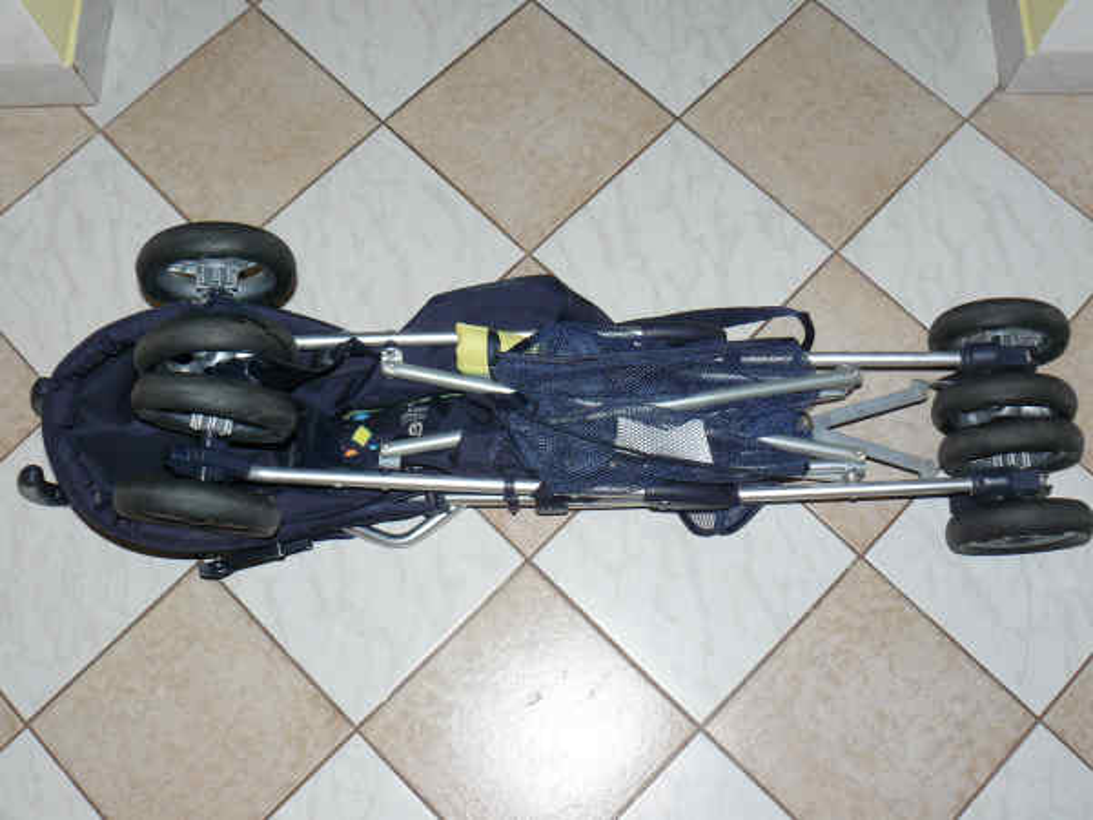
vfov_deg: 39.7
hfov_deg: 51.4
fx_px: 1137
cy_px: 410
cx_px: 546
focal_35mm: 36
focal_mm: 6
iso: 100
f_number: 4
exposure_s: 1/30
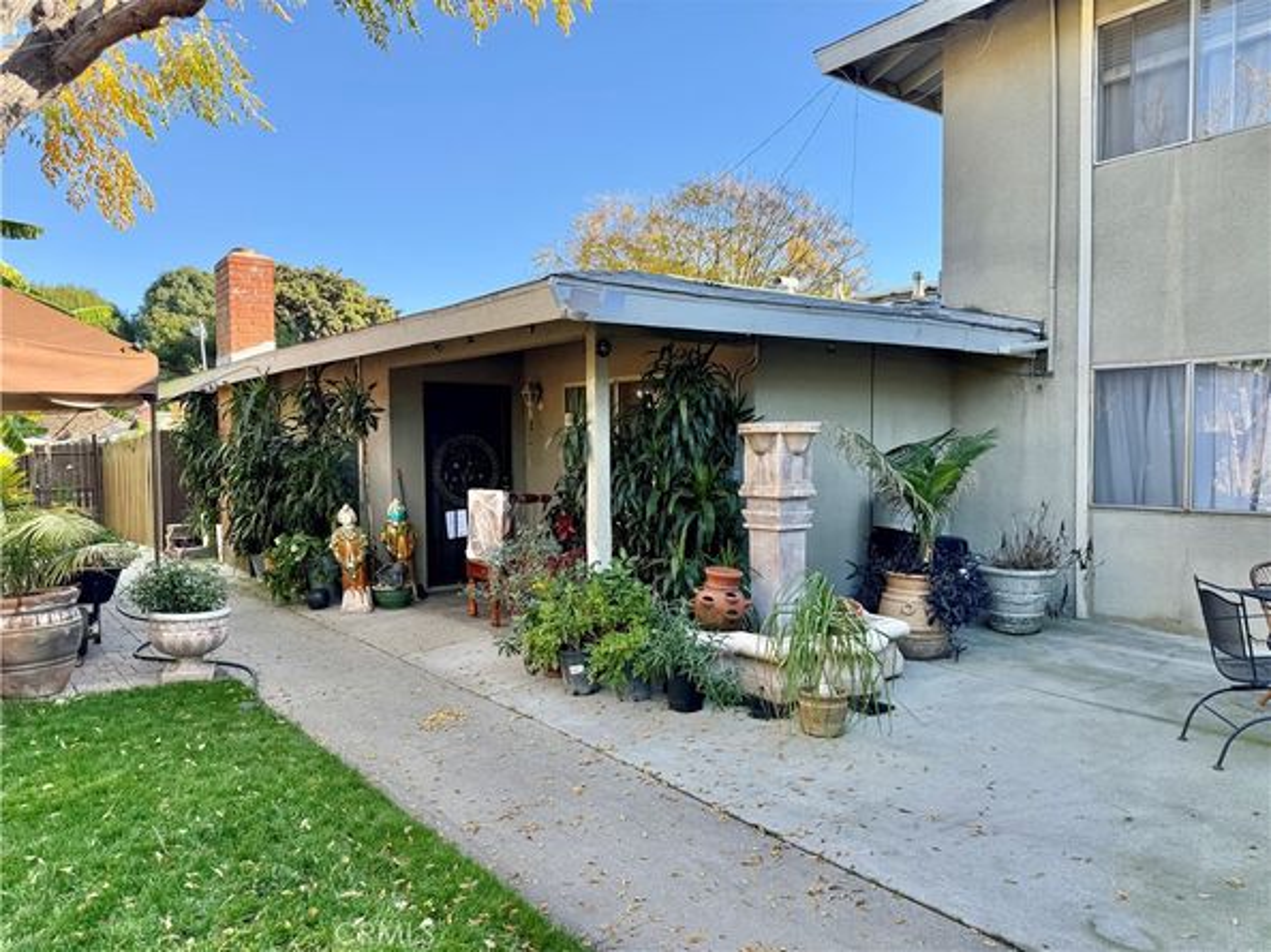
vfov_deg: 56.8
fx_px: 881
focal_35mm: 24
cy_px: 476
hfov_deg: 71.6
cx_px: 636
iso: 100
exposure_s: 1/920
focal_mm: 6.76
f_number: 1.78
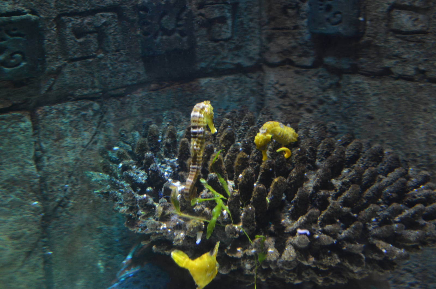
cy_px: 144
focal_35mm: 46
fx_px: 562
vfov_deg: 28.8
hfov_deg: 42.4
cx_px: 218
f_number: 3.5
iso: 900
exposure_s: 1/30
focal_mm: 31
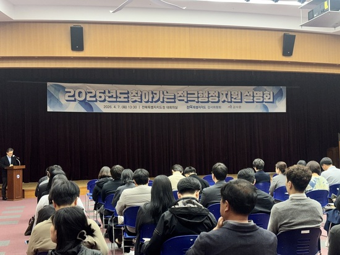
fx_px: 472
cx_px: 170
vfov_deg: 30.3
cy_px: 128
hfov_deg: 39.6
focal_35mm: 48
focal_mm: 6.76
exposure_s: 1/120
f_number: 1.78
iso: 100
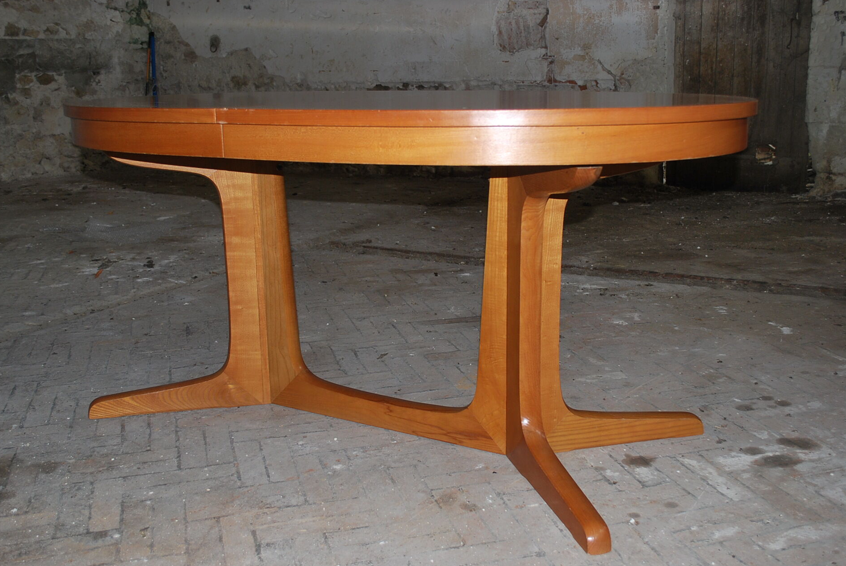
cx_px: 416
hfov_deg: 51.8
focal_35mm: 37
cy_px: 289
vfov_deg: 36.0
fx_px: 870
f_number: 4.2
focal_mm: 24
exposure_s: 1/60
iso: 200
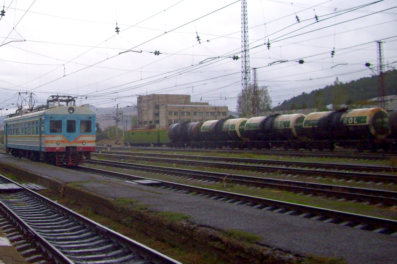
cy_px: 101
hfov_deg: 40.6
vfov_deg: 28.0
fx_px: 529
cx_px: 135
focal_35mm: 48
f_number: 2.9
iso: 80
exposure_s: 1/200
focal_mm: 5.7
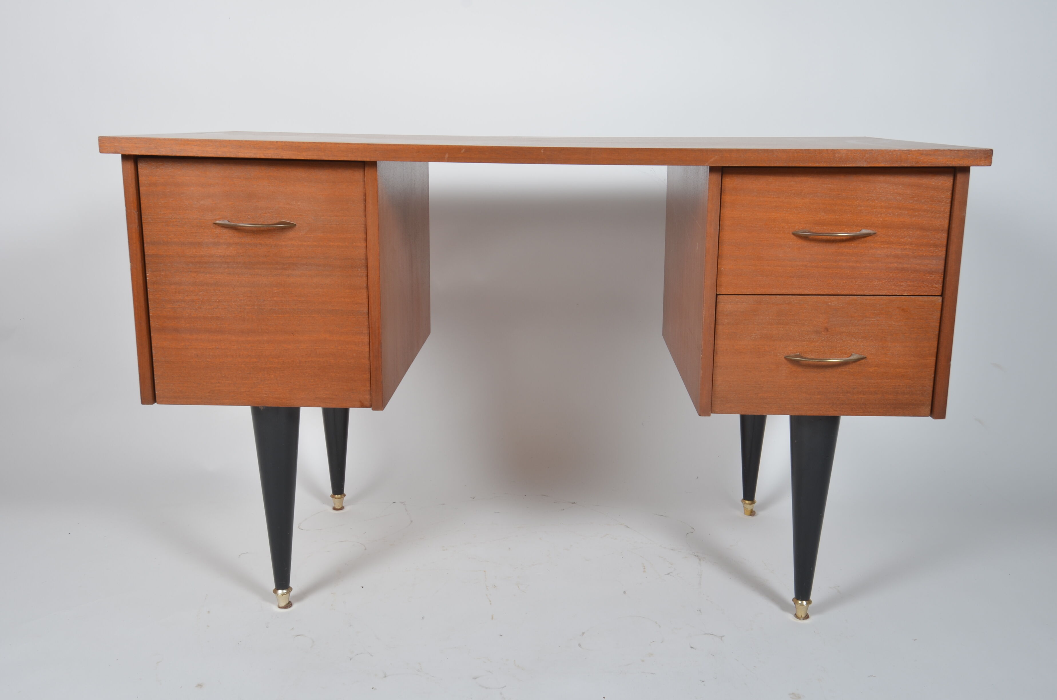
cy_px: 350
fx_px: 1055
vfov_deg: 36.7
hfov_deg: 53.2
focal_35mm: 36
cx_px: 528
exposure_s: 1/125
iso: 100
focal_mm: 24
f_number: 11
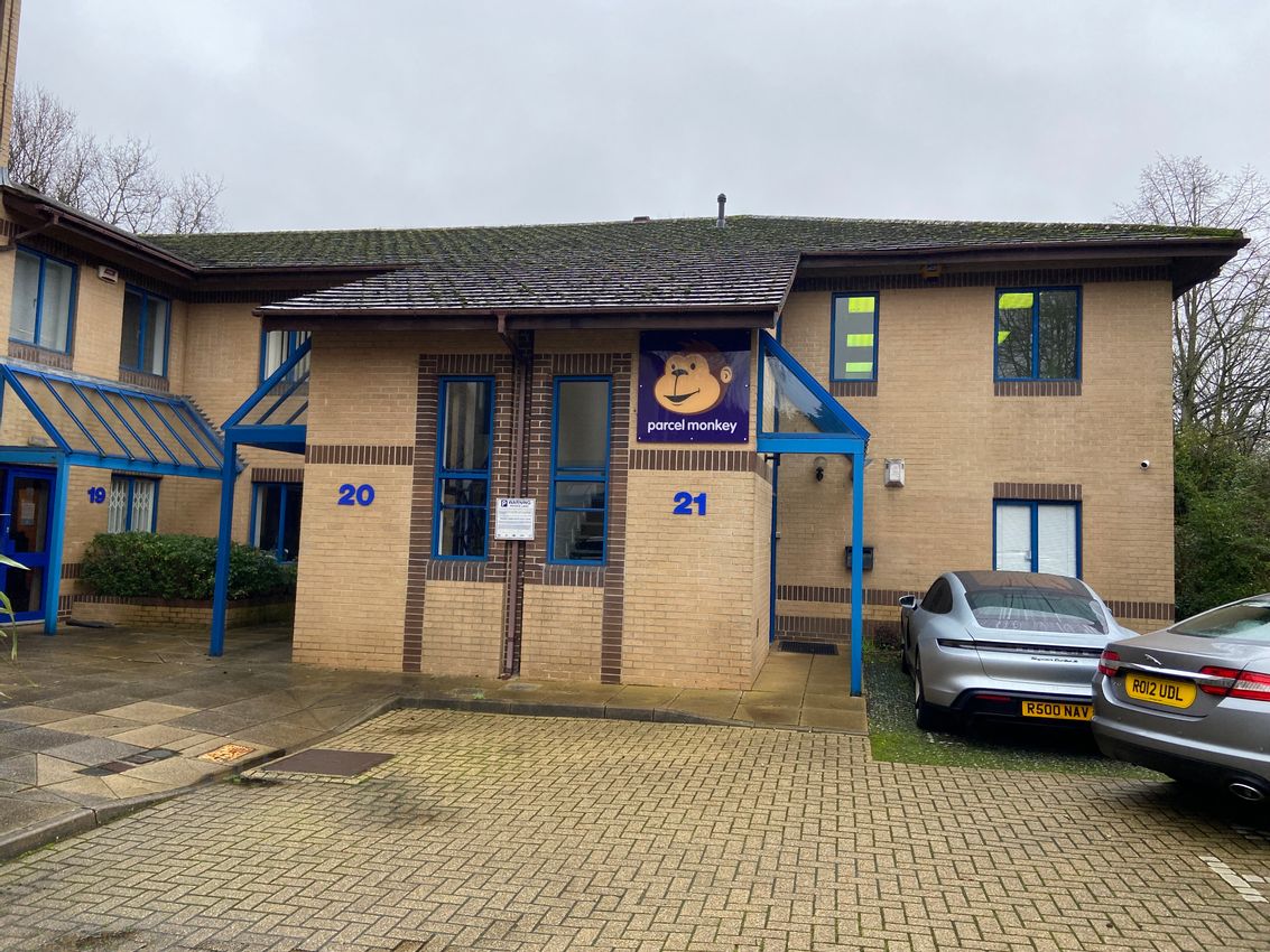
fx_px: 954
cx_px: 635
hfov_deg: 67.3
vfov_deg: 53.1
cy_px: 476
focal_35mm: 26
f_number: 1.8
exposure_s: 1/536
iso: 32
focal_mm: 4.25
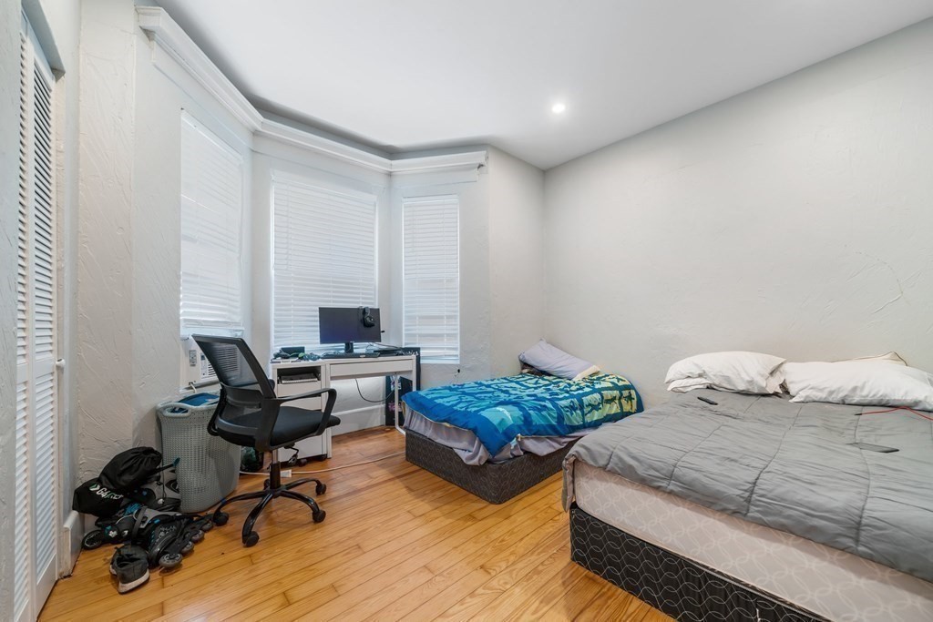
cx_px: 466
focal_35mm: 13
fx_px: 337
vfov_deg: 85.4
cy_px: 311
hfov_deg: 108.3
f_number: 7.1
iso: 320
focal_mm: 13
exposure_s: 1/8
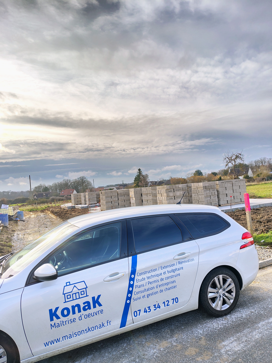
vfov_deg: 71.6
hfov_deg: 56.8
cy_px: 182
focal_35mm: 24
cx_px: 136
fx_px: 251
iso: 100
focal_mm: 5.56
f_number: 1.8
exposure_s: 1/154
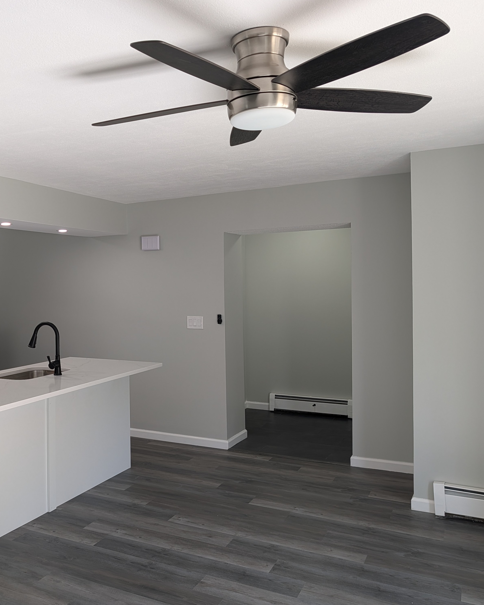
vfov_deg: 55.7
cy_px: 301
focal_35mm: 32
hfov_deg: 44.2
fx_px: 573
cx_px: 116
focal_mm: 6.9
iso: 72
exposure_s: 1/120
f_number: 1.68
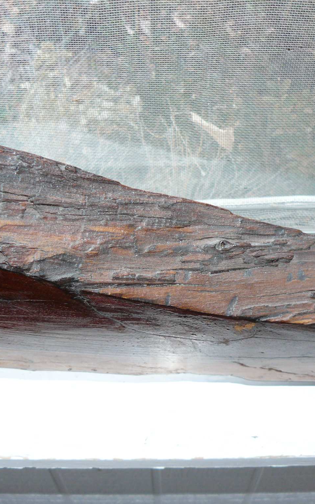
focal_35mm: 51
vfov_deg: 39.6
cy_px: 252
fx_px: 700
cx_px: 145
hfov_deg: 25.3
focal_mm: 6
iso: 100
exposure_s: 1/25
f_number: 2.8
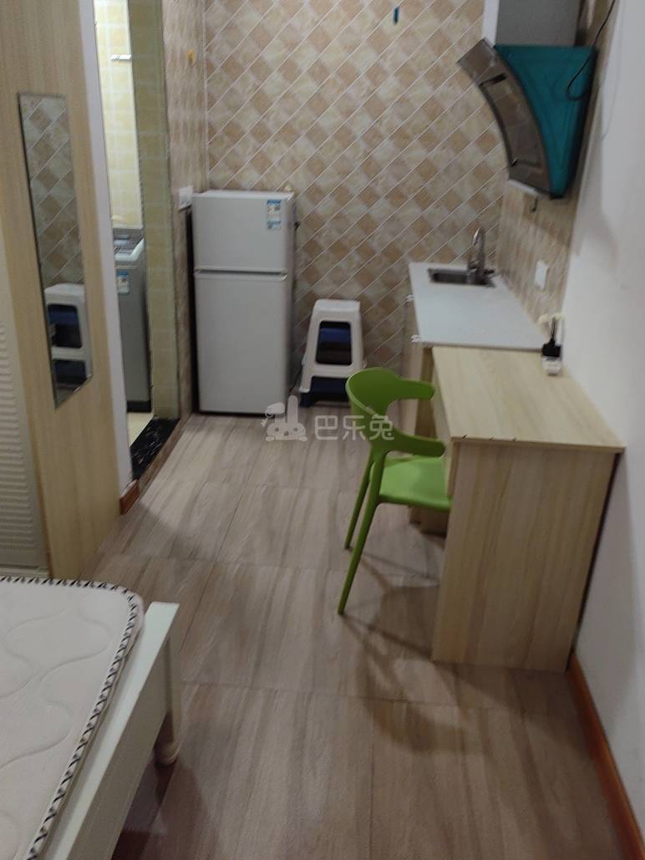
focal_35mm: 28
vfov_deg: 63.4
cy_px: 419
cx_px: 328
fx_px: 695
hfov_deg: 49.8
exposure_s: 1/50
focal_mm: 5.52
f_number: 1.9
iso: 160
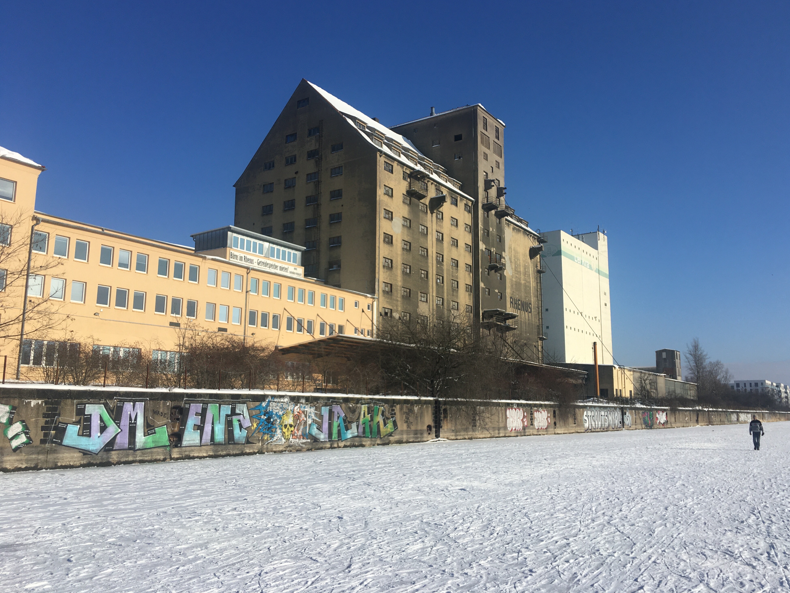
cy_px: 289
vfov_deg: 46.8
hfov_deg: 60.0
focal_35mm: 30
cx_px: 408
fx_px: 685
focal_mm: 4.15
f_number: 2.2
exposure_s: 1/2747
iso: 25
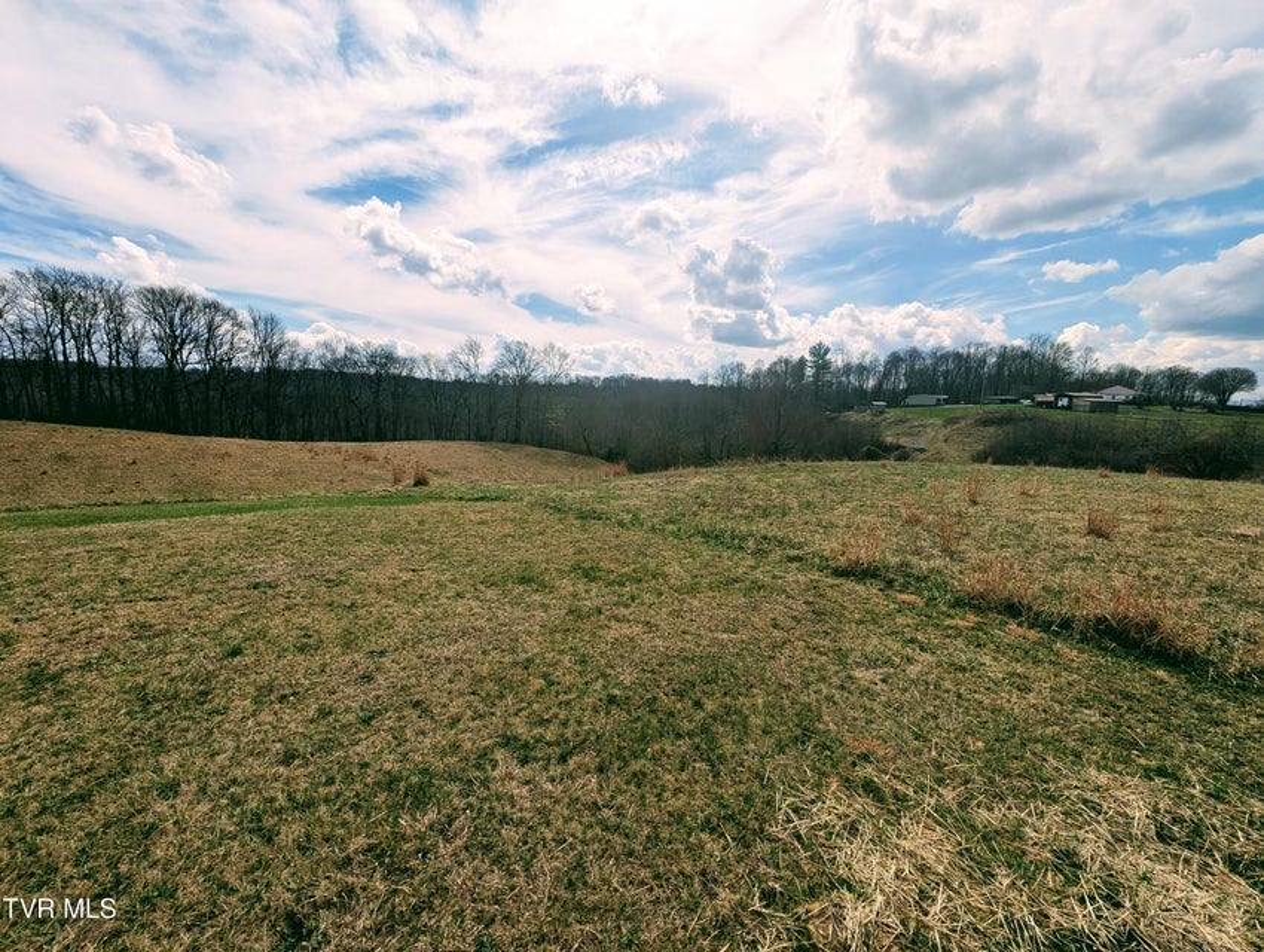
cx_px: 632
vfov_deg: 94.6
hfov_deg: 110.5
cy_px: 476
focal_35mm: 12
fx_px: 439
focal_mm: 2.23
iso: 43
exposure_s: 1/4762
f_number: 1.95
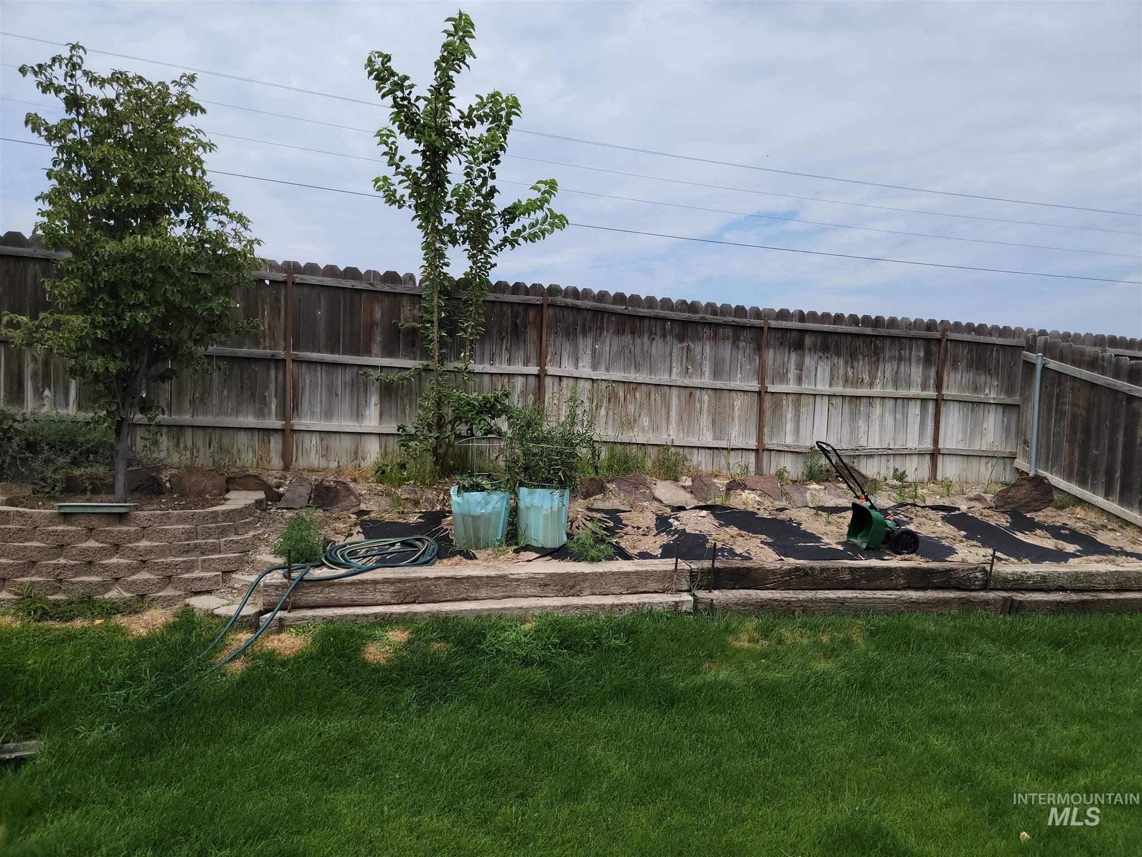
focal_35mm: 24
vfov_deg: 56.8
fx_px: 792
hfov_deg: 71.6
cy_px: 428
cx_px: 571
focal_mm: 6.7
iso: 16
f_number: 1.8
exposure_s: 1/1087
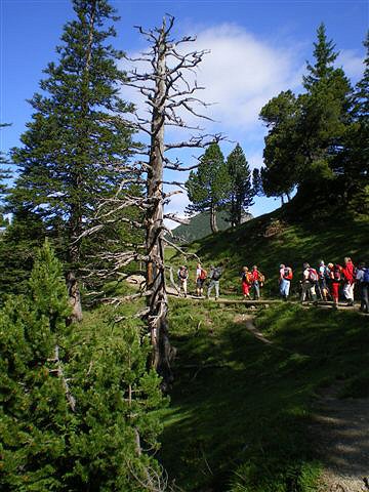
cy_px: 246
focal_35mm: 38
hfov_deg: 37.7
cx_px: 184
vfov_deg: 49.0
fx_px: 540
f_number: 4.6
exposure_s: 1/250
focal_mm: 6.3
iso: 64
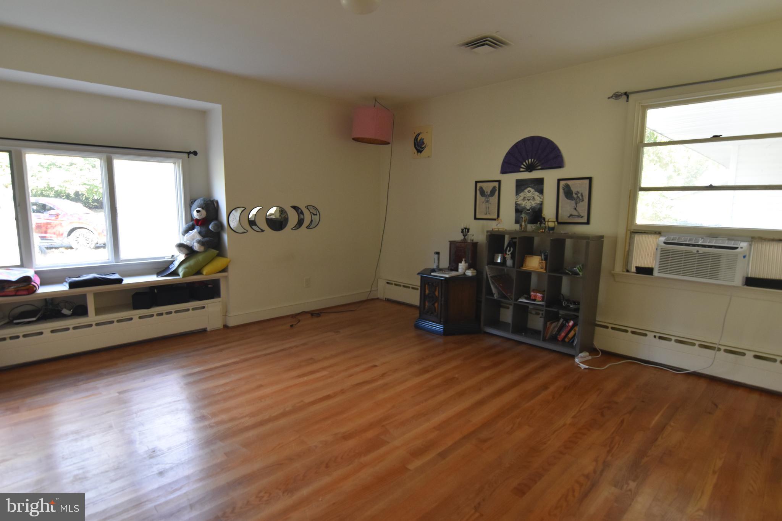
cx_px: 391
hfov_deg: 85.4
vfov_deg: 63.2
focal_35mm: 20
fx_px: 424
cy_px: 260
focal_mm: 13
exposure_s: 1/80
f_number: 4.5
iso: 800
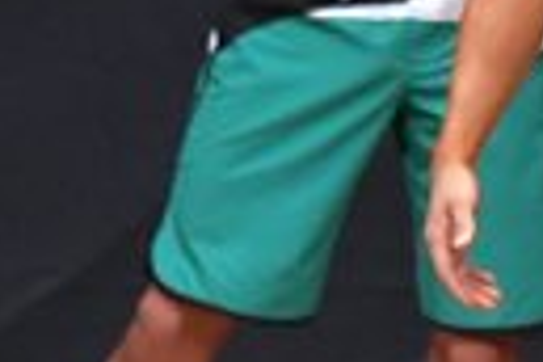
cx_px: 1219
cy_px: 290
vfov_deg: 0.8
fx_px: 24554
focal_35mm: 1628
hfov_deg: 1.3
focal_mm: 180
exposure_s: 1/400
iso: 6400
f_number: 5.6
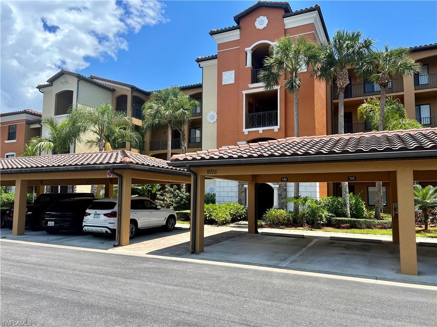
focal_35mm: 26
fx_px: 328
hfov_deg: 67.3
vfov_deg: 53.1
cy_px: 164
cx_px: 218
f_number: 1.5
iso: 50
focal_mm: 5.7
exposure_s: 1/2571
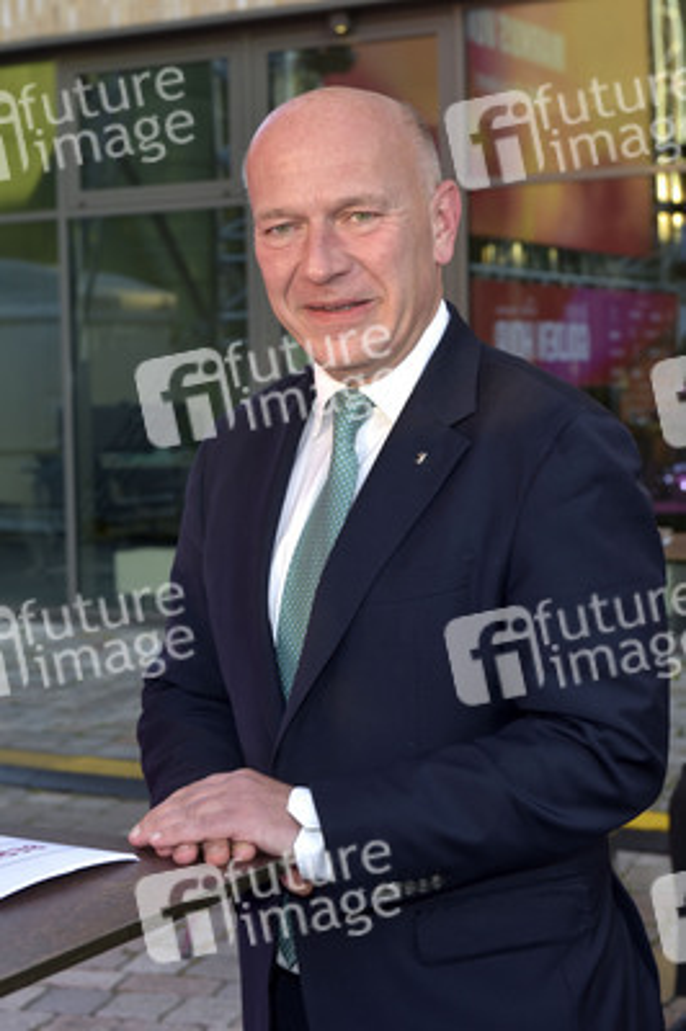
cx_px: 343
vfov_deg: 32.4
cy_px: 516
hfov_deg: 21.9
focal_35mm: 62
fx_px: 1775
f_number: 6.3
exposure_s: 1/200
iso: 640
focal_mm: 62
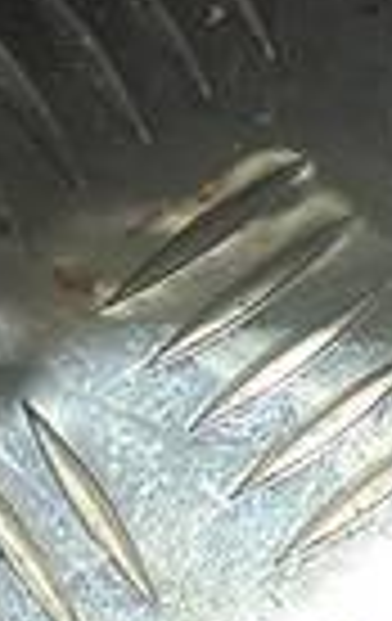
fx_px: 3330
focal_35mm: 196
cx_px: 631
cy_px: -252
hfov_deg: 6.6
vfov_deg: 10.4
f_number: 1.8
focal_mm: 4.6
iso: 125
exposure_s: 1/50
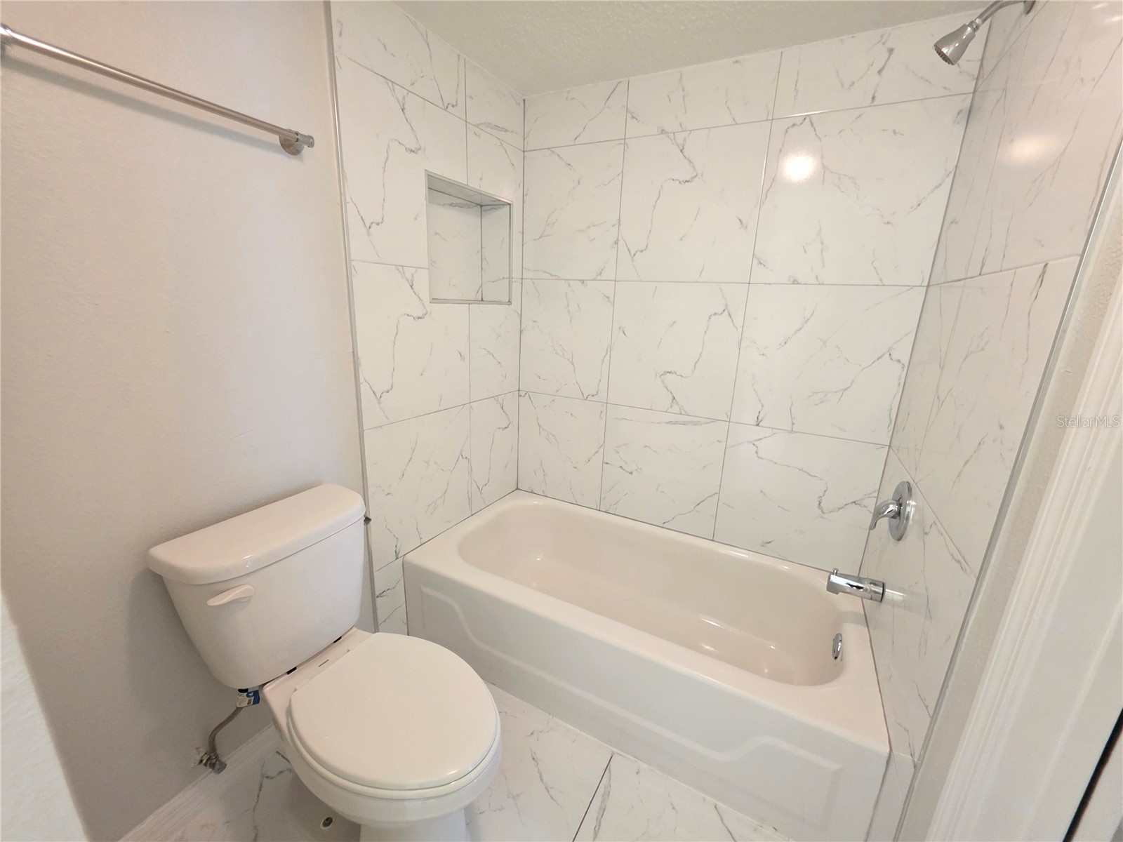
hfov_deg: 106.2
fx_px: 422
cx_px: 562
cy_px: 421
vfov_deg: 89.9
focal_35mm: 13
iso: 640
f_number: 1.9
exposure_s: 1/60
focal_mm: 2.2
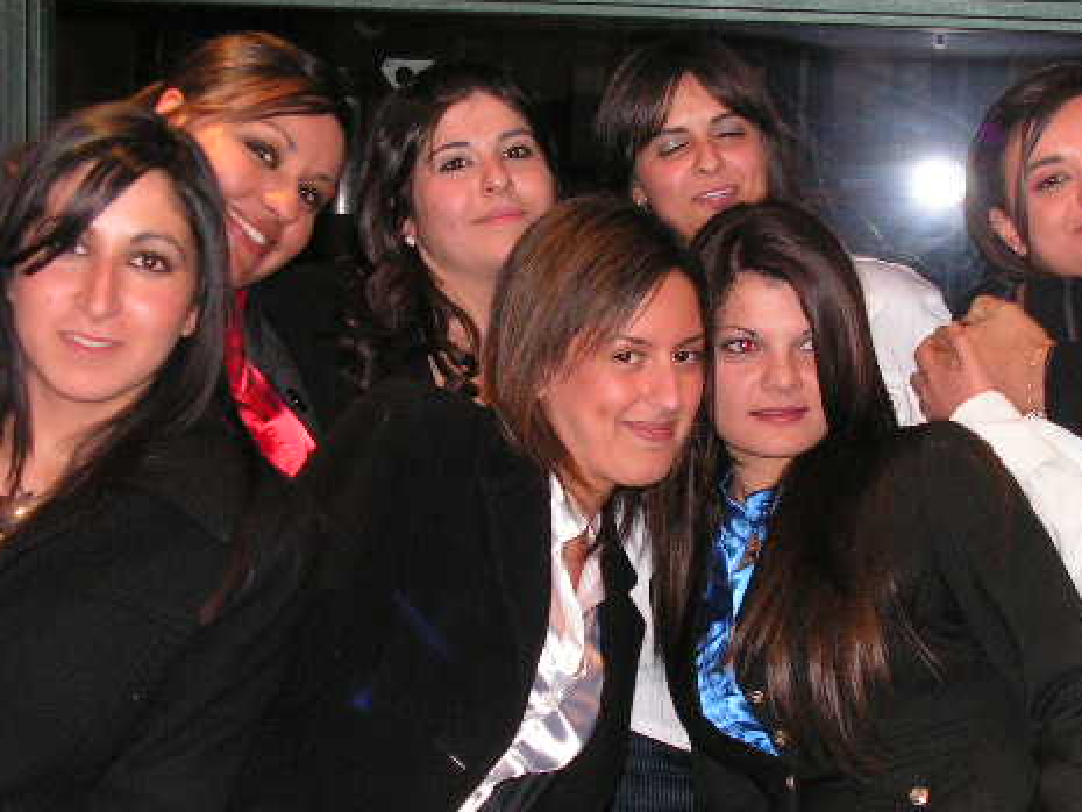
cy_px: 440
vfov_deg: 22.3
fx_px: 2064
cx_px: 670
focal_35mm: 66
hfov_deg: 29.3
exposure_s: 1/40
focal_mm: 8.1
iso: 200
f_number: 3.2
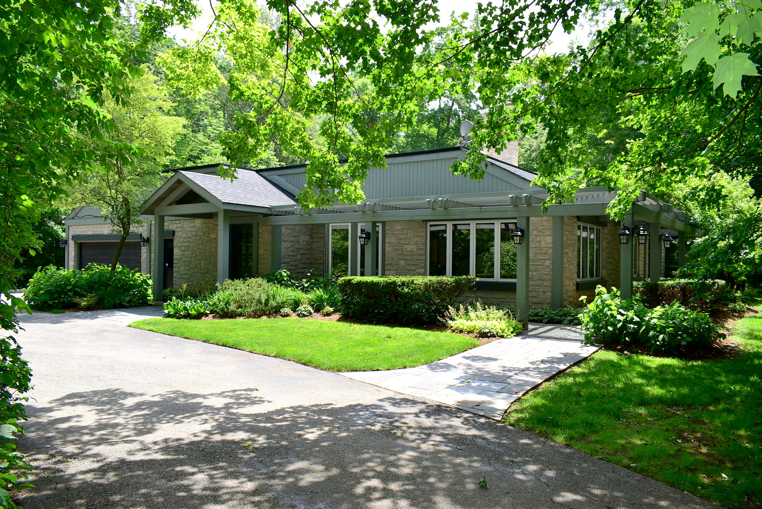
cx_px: 381
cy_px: 254
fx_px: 572
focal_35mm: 27
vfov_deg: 48.0
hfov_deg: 67.3
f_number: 5.6
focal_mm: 18
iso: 125
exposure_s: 1/200
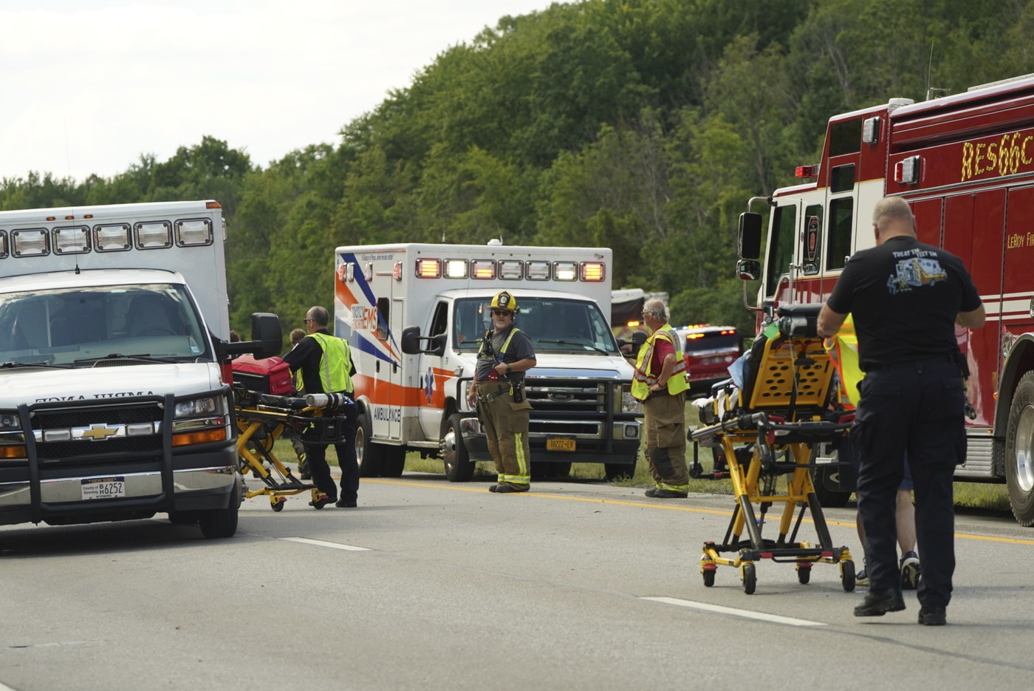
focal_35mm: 179
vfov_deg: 7.7
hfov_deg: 11.5
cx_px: 517
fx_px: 5144
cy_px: 346
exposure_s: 1/320
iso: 200
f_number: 7.1
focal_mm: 179
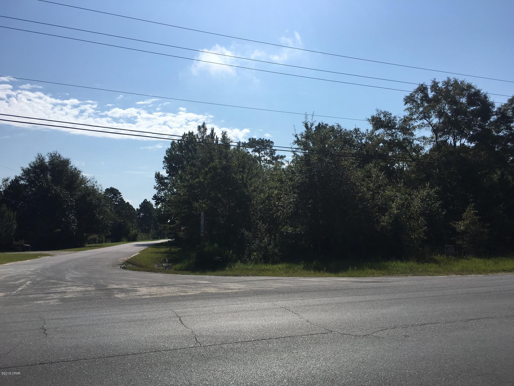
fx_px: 431
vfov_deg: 48.2
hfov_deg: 61.7
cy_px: 193
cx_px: 257
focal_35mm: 29
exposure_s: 1/4525
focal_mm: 4.15
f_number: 2.2
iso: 25
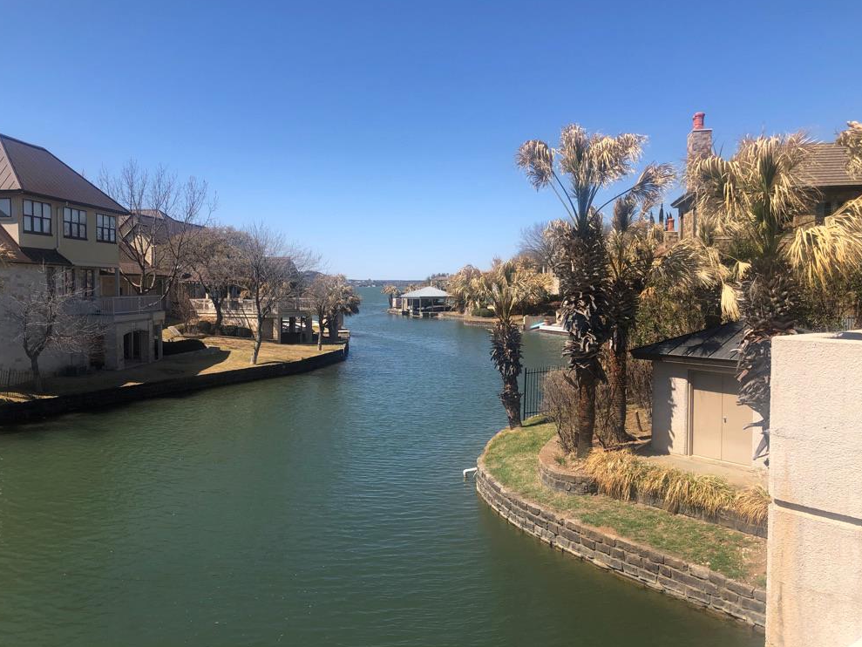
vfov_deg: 48.2
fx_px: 722
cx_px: 422
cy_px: 315
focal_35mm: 29
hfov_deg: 61.6
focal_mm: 3.99
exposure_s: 1/2114
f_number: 1.8
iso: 20
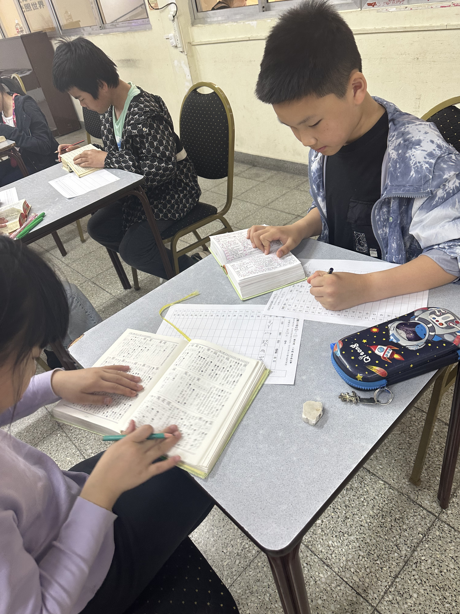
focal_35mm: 24
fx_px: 425
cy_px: 307
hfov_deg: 56.8
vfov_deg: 71.6
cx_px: 230
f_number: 1.78
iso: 160
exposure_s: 1/50
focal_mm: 6.86
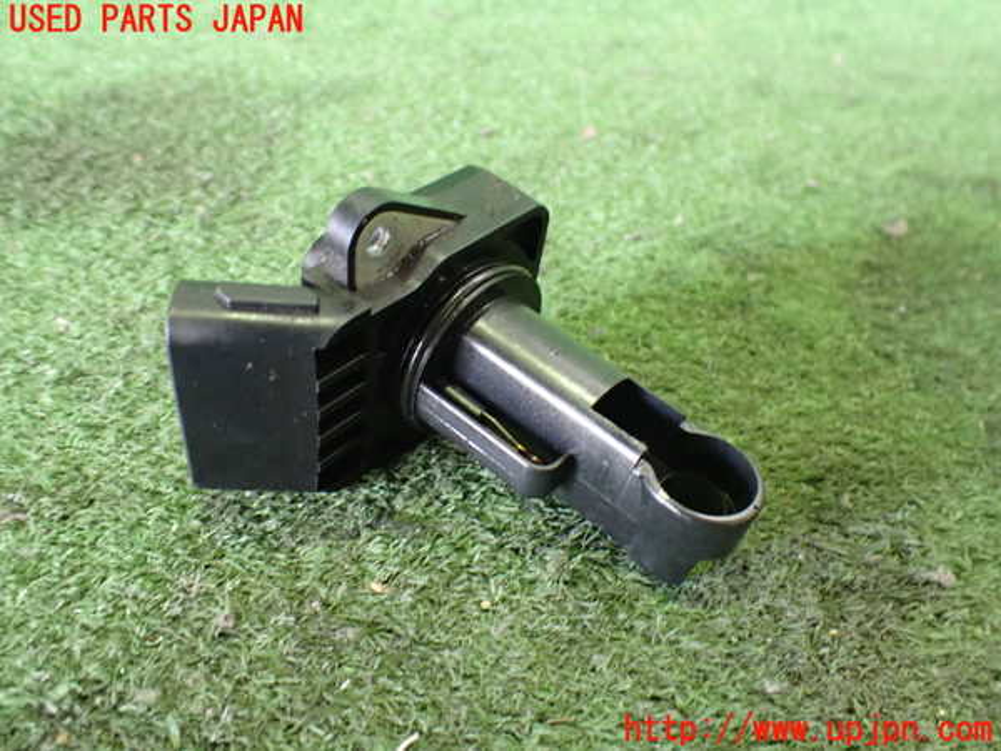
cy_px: 376
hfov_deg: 60.0
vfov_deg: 46.8
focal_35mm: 30
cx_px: 500
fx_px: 868
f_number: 2.3
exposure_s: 1/40
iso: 800
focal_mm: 5.4
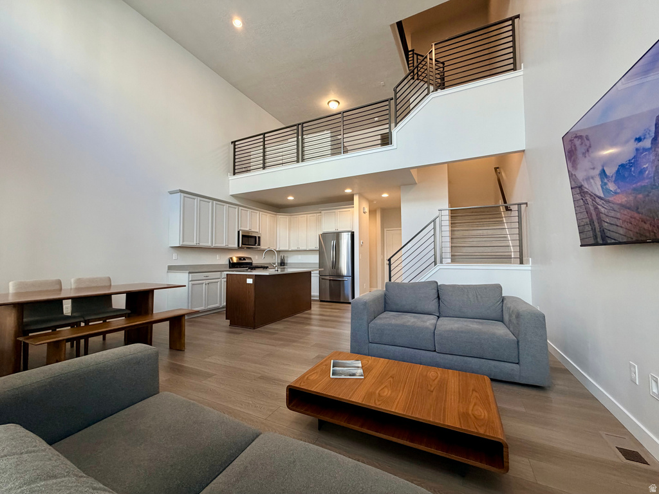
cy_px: 247
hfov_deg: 102.1
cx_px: 330
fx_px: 267
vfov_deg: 85.7
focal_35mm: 14
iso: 200
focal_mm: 2.22
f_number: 2.2
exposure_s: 1/120
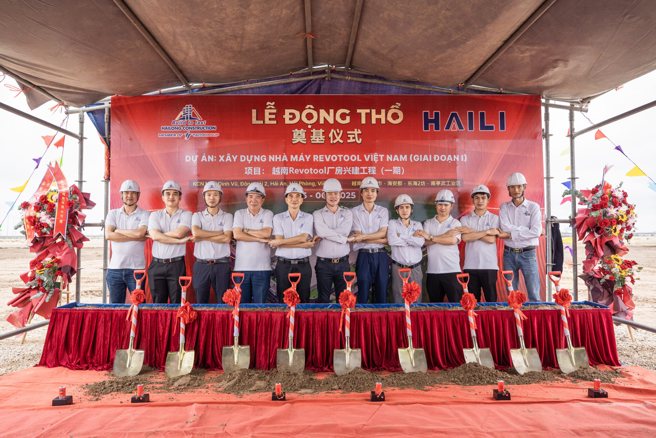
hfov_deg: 54.4
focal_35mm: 35
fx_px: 638
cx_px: 328
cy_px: 219
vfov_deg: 37.9
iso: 100
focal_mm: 35
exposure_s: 1/160
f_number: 5.6
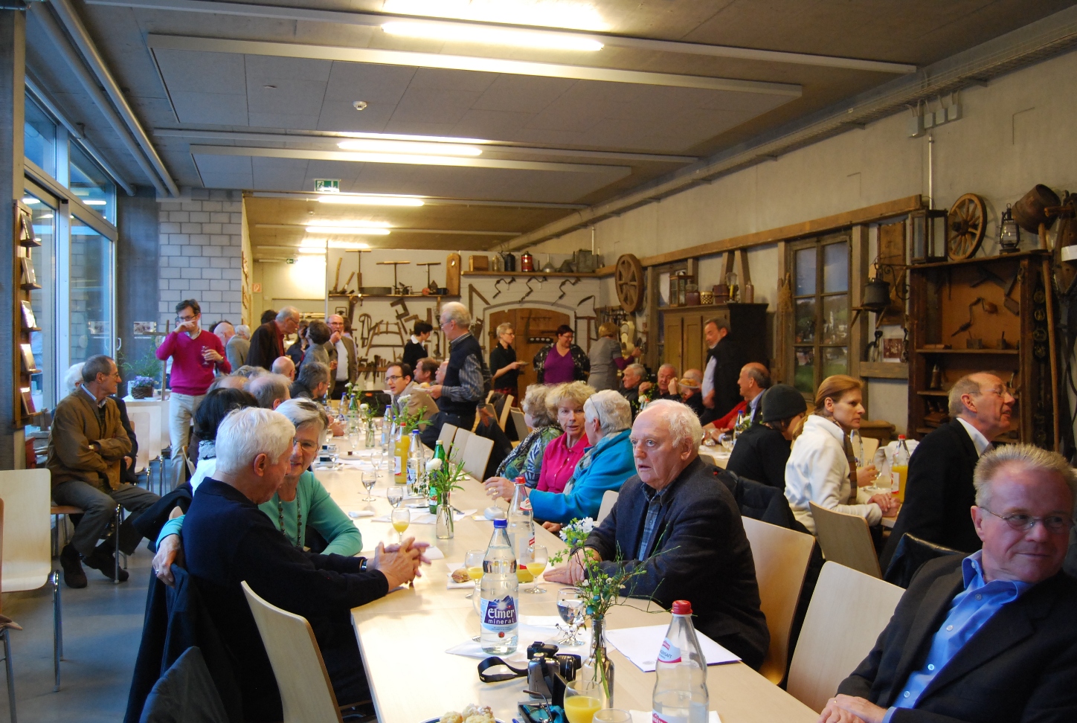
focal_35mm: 34
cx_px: 538
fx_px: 1034
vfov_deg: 38.5
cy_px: 362
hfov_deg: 55.0
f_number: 3.8
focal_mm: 23
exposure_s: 1/30
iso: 800
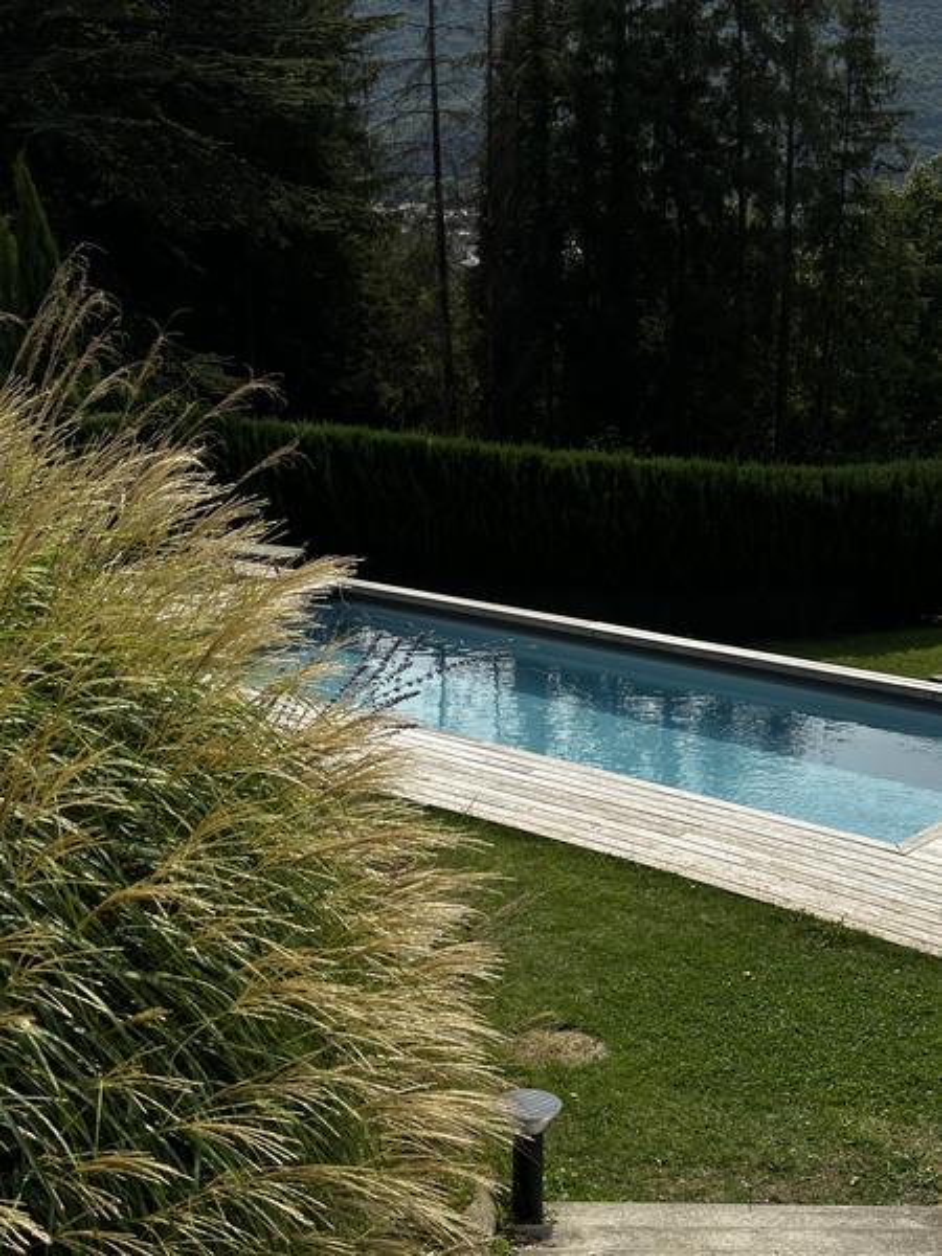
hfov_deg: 30.3
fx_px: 1742
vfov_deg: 39.7
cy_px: 628
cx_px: 471
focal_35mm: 48
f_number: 1.78
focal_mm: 6.86
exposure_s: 1/9804
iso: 64
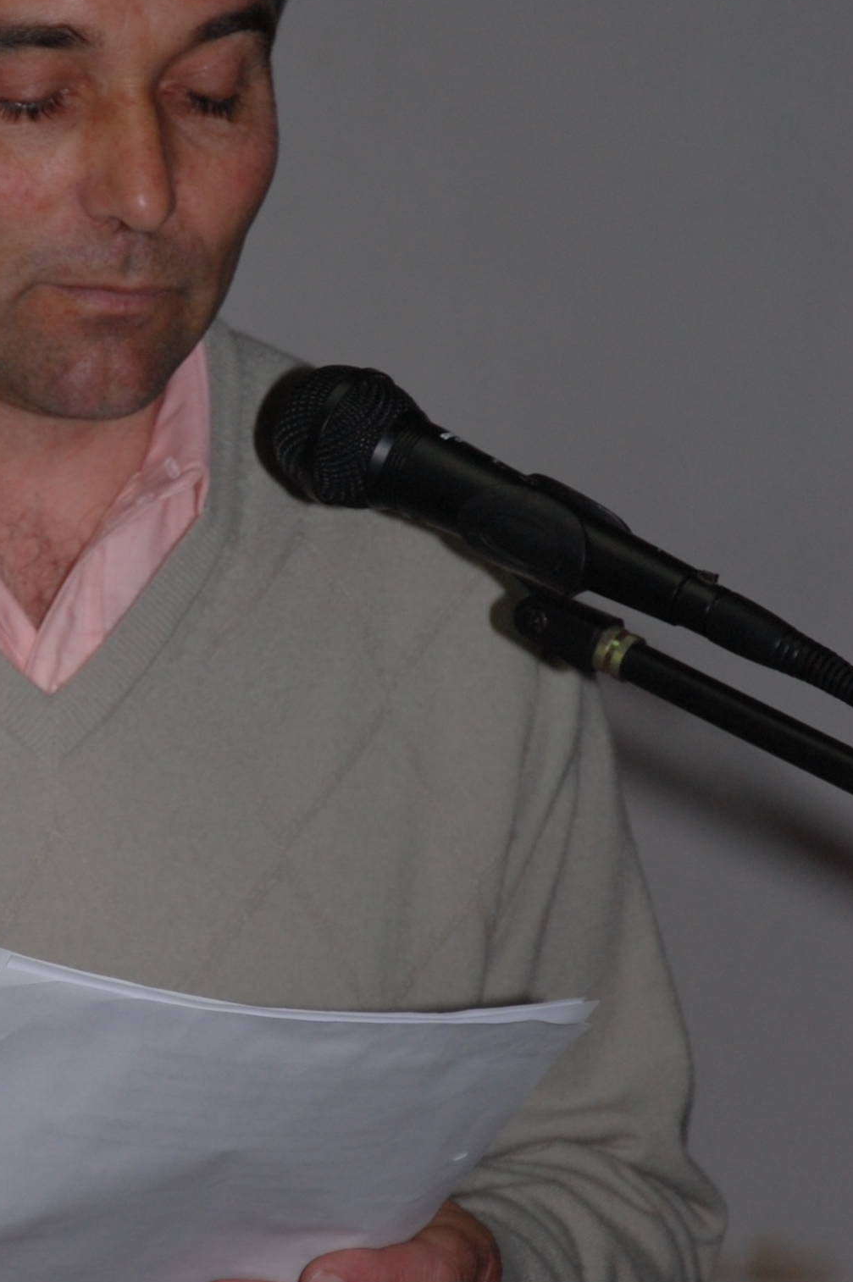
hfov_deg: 4.7
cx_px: 83
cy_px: 529
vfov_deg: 7.1
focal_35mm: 292
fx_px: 10394
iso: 400
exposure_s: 1/125
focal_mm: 98
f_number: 5.6
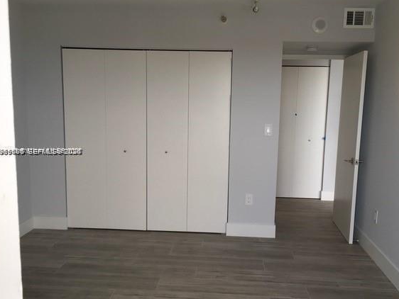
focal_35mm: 33
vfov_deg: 43.0
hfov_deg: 55.3
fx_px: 381
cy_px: 152
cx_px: 211
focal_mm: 4.15
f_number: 2.2
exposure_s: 1/122
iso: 25
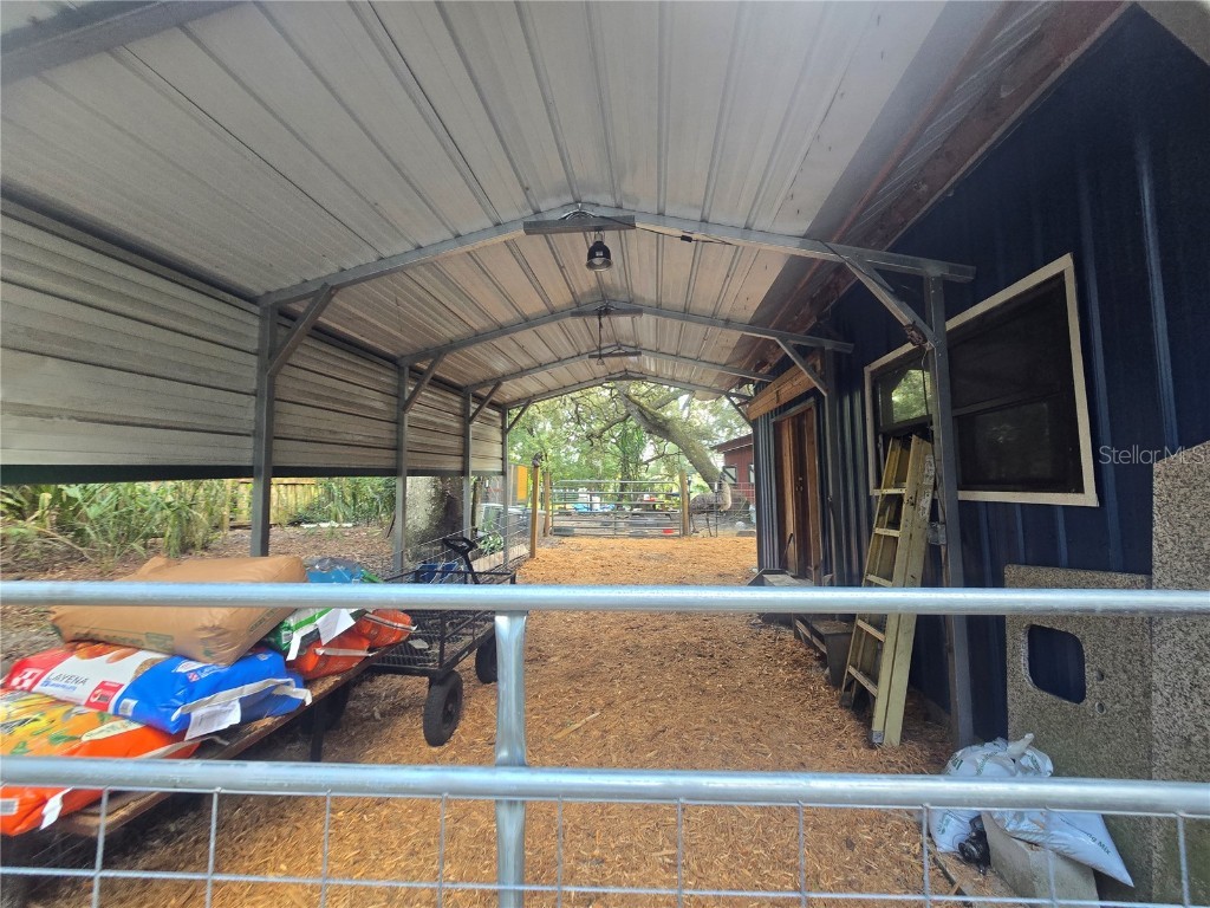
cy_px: 454
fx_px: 454
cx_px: 605
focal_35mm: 13
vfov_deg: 89.9
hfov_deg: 106.2
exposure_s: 1/60
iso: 125
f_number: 2.2
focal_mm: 2.2
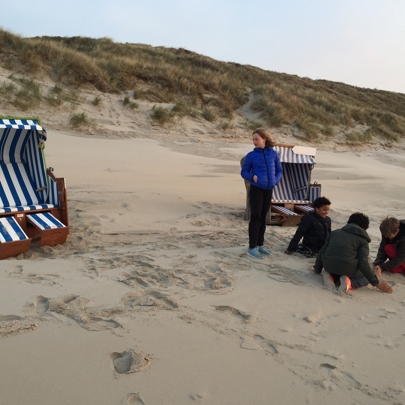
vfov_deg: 47.2
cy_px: 202
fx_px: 463
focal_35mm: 35
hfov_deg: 47.2
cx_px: 207
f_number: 2.2
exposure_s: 1/100
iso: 40
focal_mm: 4.15
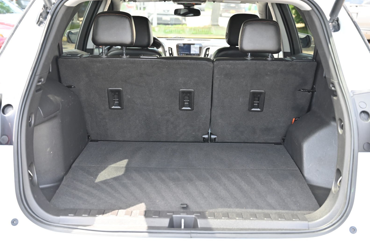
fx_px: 473
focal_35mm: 46
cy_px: 124
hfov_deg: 42.7
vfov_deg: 29.2
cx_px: 182
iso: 400
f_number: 4
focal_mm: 45
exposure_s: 1/160
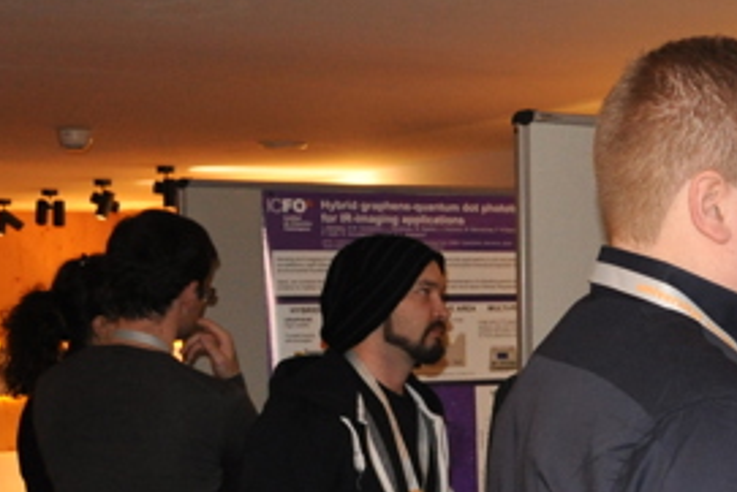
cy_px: 514
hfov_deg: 20.4
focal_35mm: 92
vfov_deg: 14.6
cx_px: 926
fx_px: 1884
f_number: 3.5
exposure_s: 1/60
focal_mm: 18
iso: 800
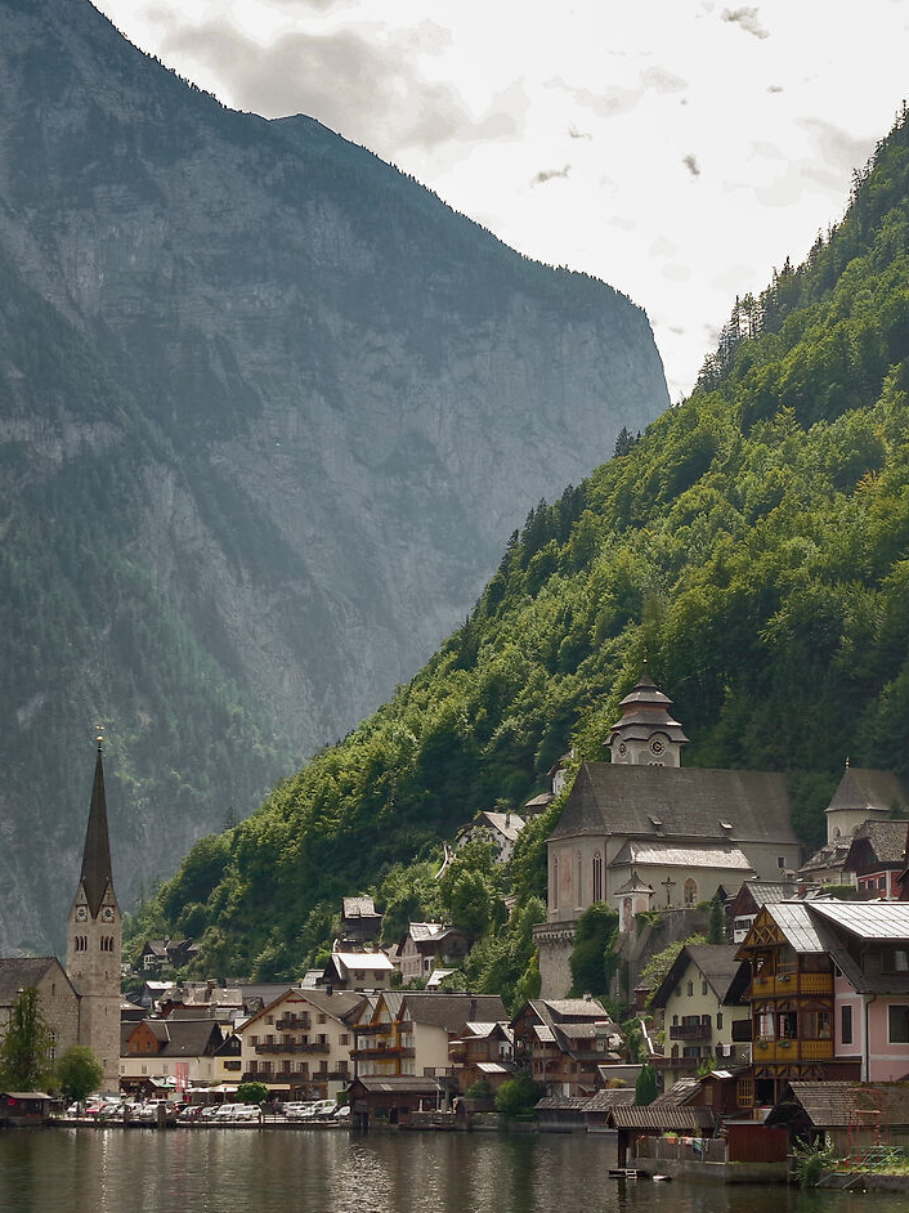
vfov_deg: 25.6
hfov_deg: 19.3
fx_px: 2662
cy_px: 766
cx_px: 613
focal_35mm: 76
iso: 200
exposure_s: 1/160
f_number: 11
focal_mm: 31
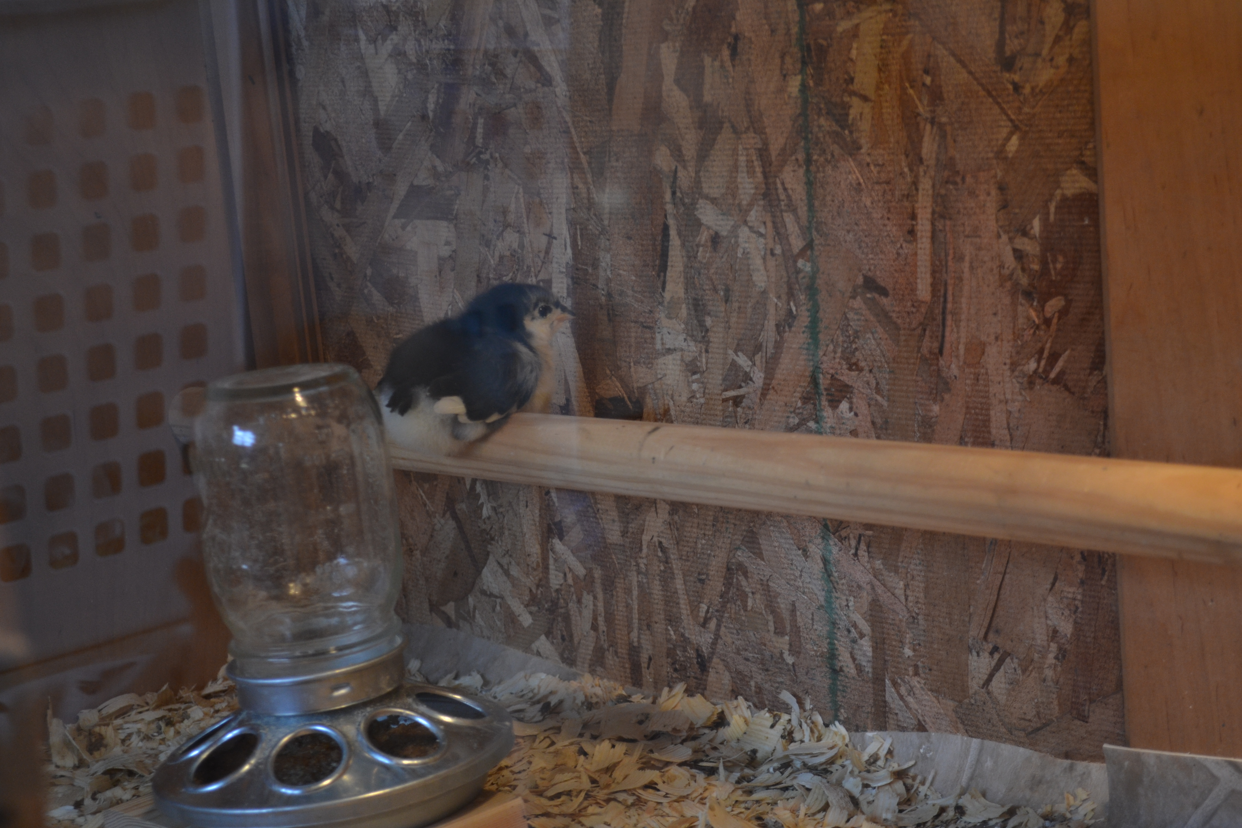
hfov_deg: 33.4
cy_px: 414
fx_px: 2070
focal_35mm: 60
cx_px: 621
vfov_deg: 22.6
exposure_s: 1/125
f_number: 5.3
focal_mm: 40
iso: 400
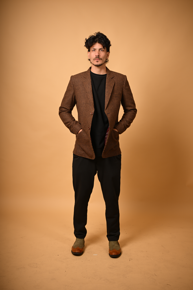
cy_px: 145
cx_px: 96
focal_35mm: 50
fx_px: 402
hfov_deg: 27.0
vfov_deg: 39.6
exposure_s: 1/1000
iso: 160
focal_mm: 50
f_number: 2.2
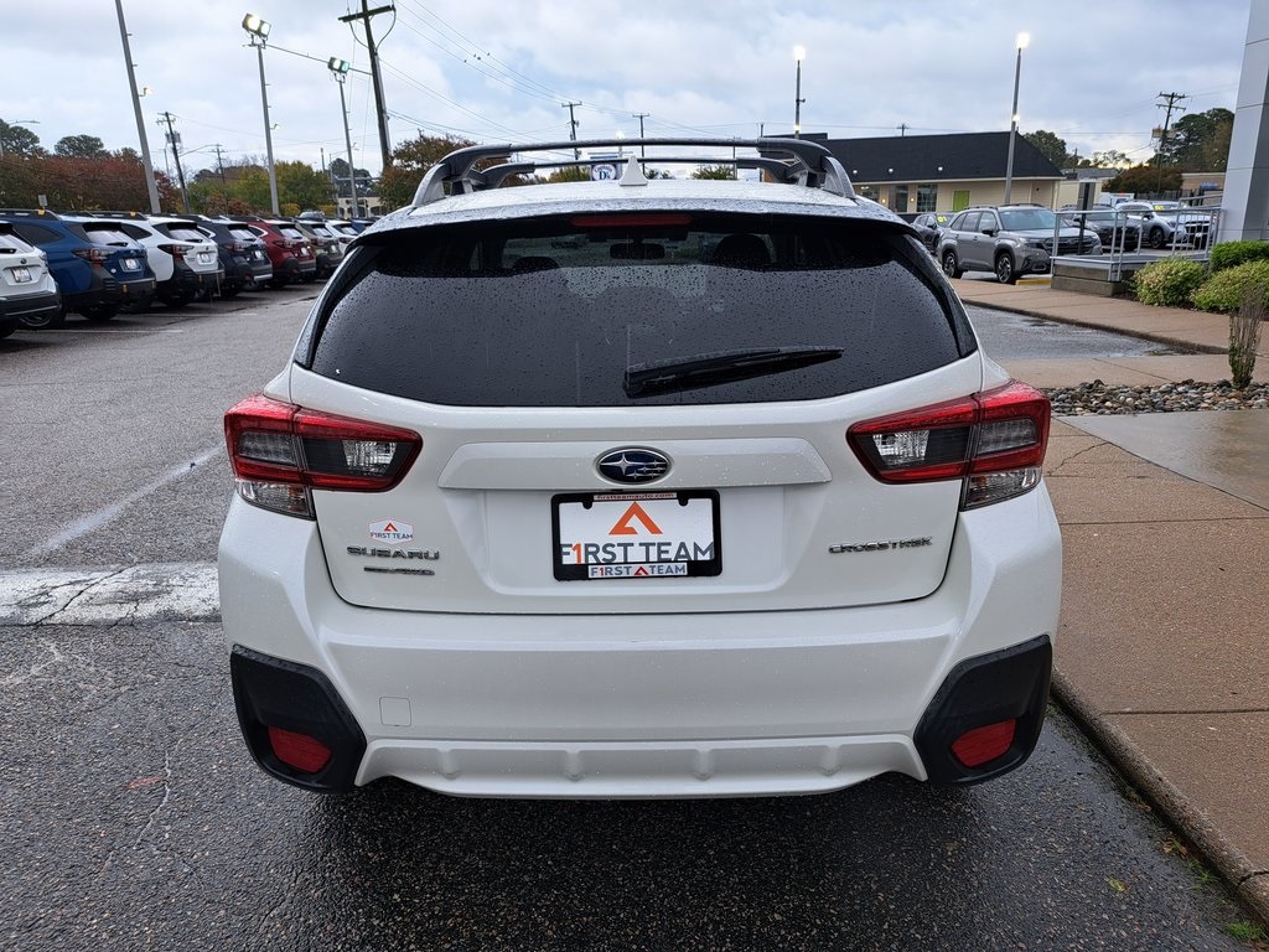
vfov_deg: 56.8
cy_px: 476
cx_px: 634
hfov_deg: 71.6
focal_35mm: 24
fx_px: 880
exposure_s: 1/172
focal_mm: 5.23
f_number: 1.8
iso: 50
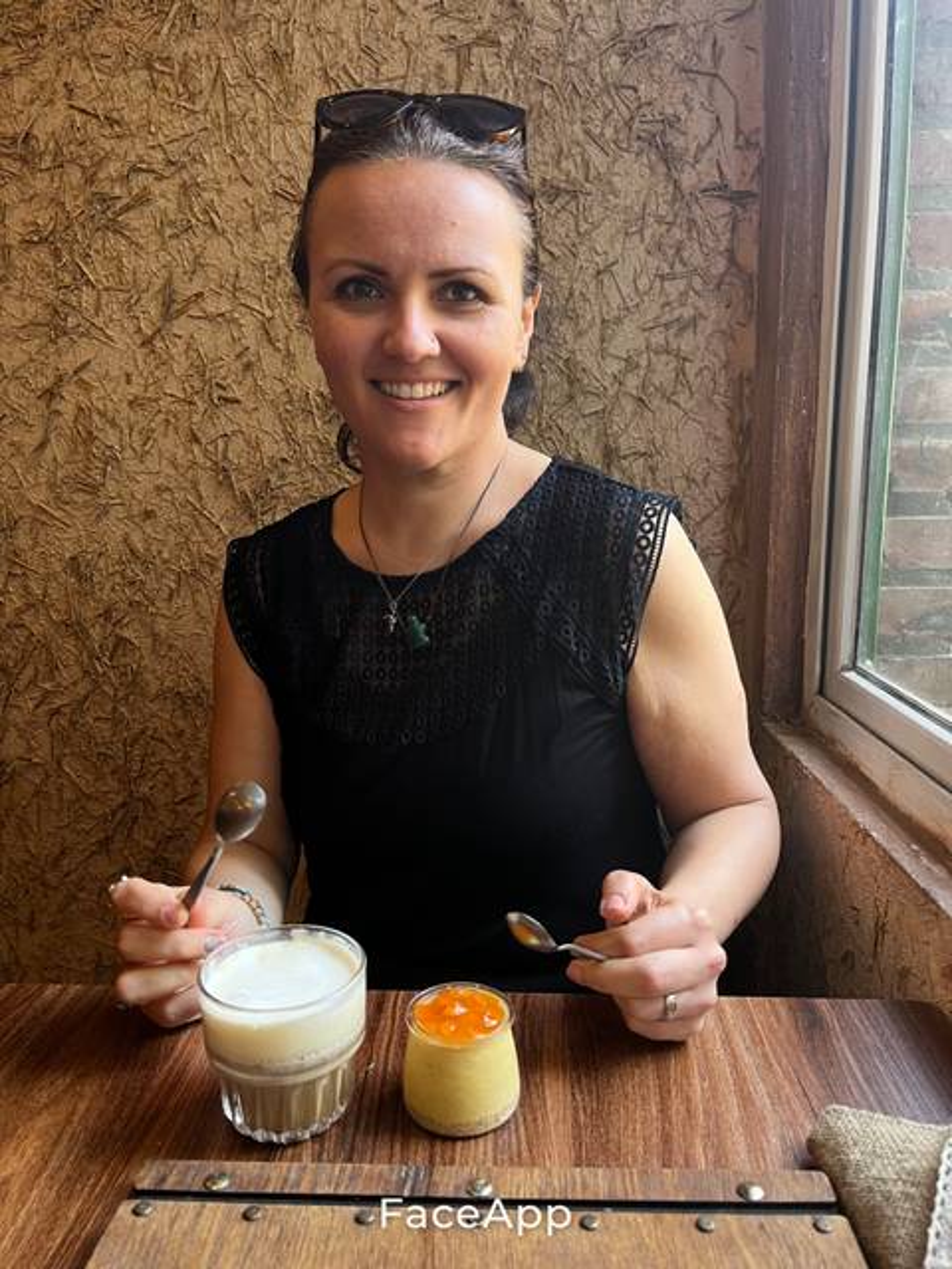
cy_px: 634
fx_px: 953
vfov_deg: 67.3
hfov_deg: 53.1
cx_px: 476
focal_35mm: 26
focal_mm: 5.1
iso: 100
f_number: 1.6
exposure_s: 1/50
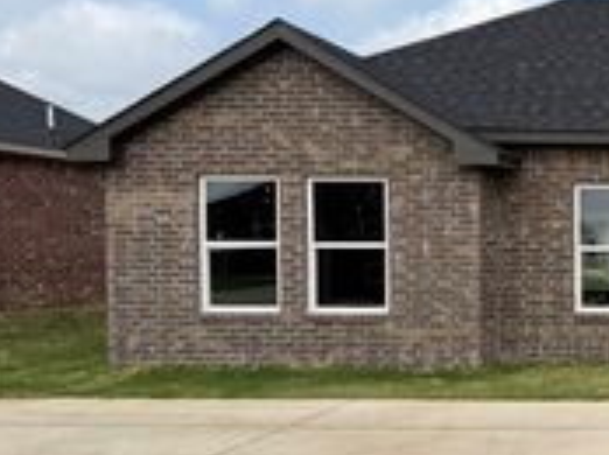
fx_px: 1212
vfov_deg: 21.2
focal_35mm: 69
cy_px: 303
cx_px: 802
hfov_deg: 24.4
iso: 80
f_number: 1.78
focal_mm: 6.76
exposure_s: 1/4673
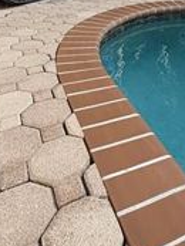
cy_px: -26
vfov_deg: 36.8
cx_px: 152
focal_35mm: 43
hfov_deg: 32.6
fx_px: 306
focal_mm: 2.22
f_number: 2.2
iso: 64
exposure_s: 1/727
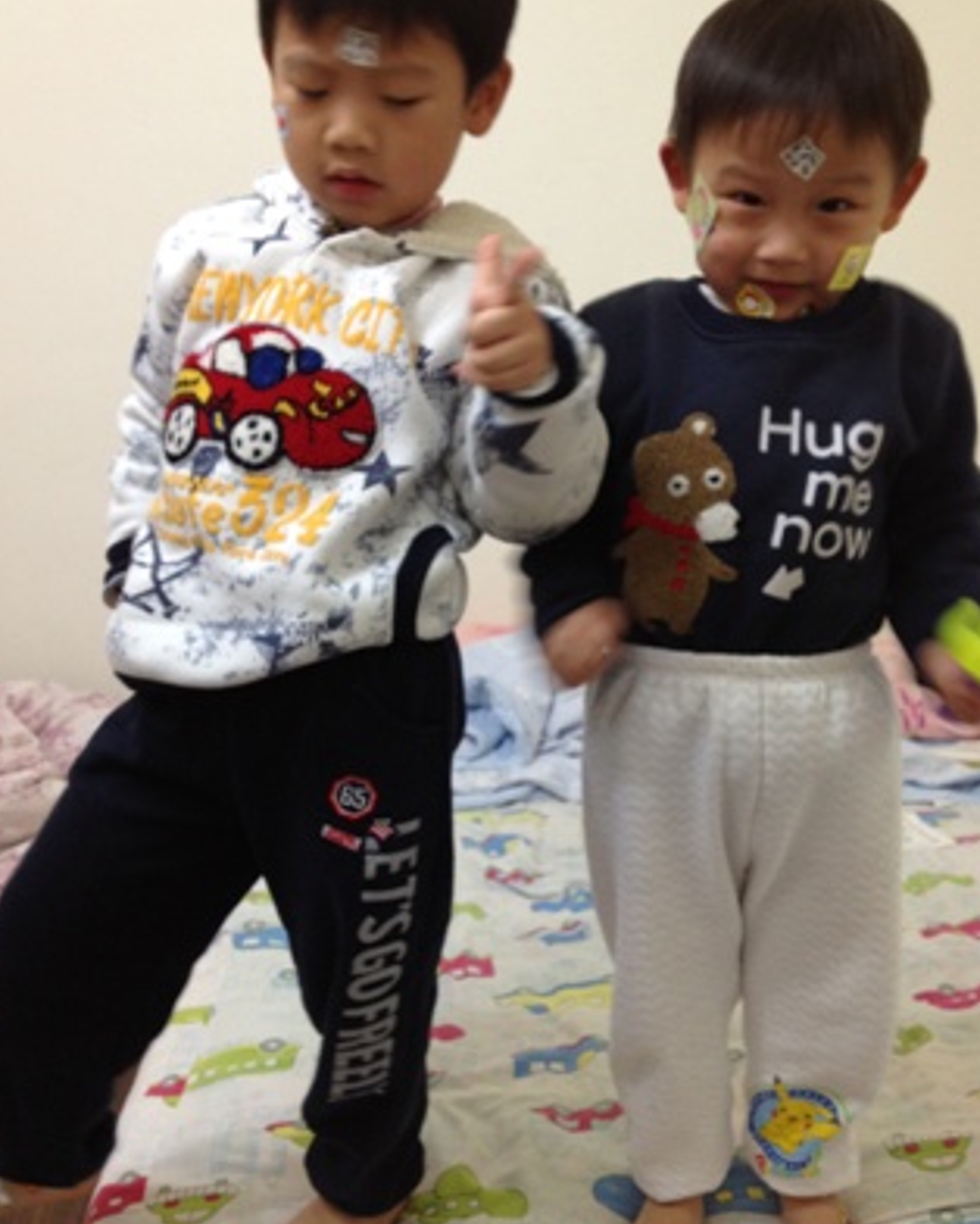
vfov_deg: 46.8
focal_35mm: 39
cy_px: 634
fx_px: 1413
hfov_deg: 38.3
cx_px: 478
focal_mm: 4.28
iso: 125
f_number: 2.4
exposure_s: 1/20
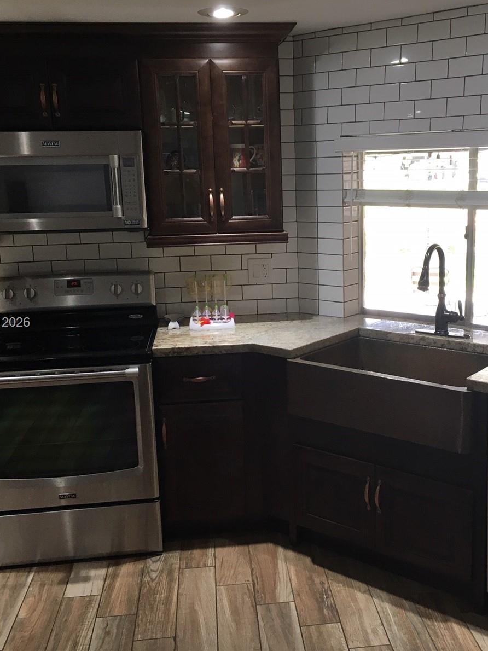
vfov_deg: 47.9
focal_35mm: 39
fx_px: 733
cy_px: 323
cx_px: 298
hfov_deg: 36.6
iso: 40
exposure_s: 1/30
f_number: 2.2
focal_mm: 4.15
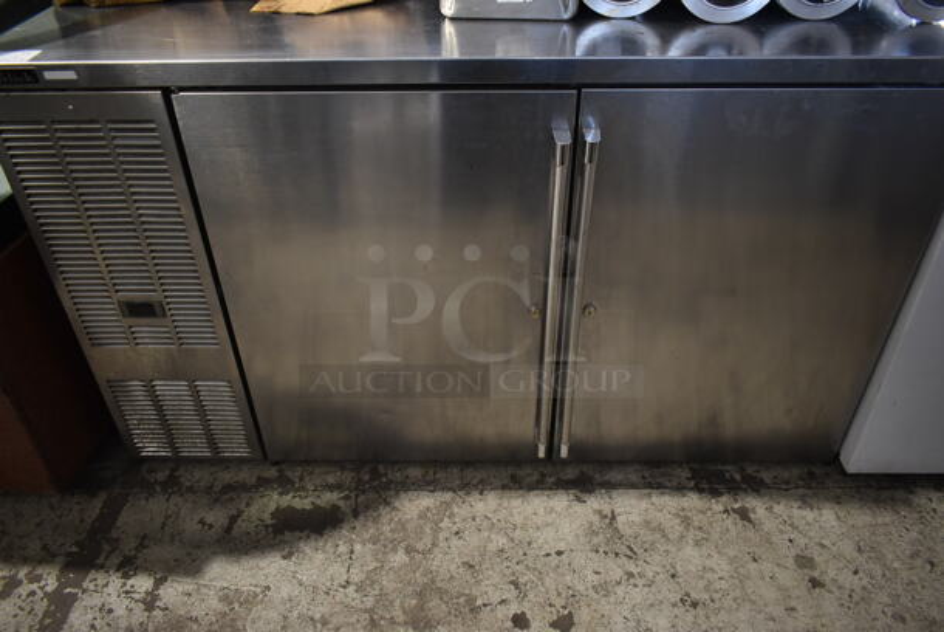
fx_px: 709
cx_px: 472
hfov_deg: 67.3
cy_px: 316
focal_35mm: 27
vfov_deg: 48.0
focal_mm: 18
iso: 1000
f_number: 3.5
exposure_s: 1/30
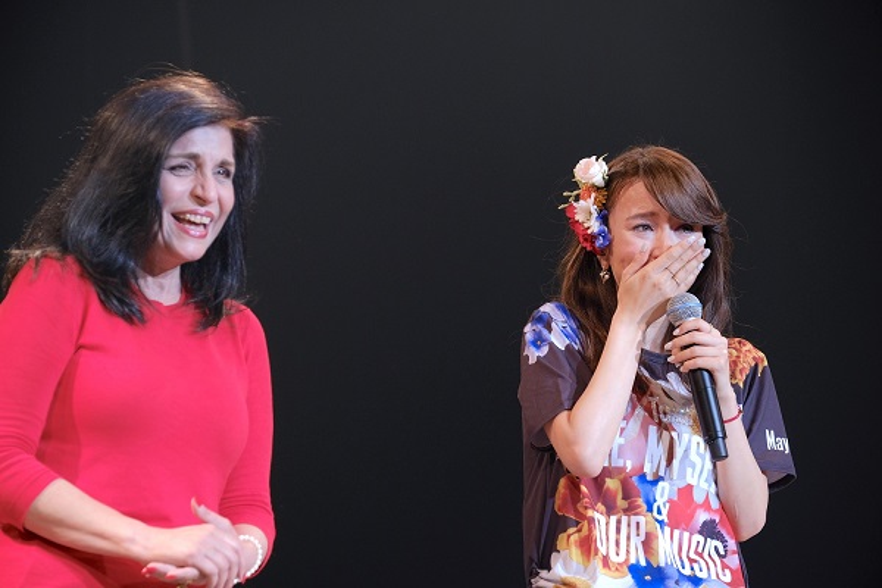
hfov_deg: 12.4
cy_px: 294
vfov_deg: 8.3
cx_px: 441
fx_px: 4067
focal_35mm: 166
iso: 640
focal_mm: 110.6
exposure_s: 1/250
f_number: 4
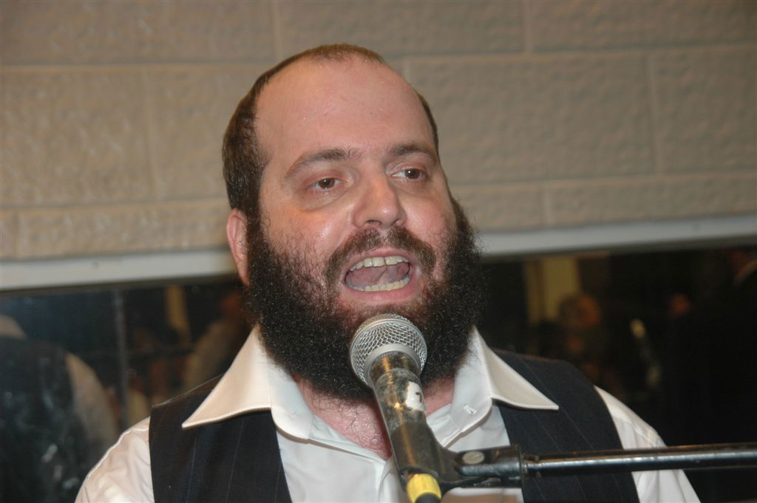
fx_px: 2458
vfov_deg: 11.7
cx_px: 378
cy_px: 252
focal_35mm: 117
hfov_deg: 17.5
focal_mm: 78
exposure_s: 1/60
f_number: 5.6
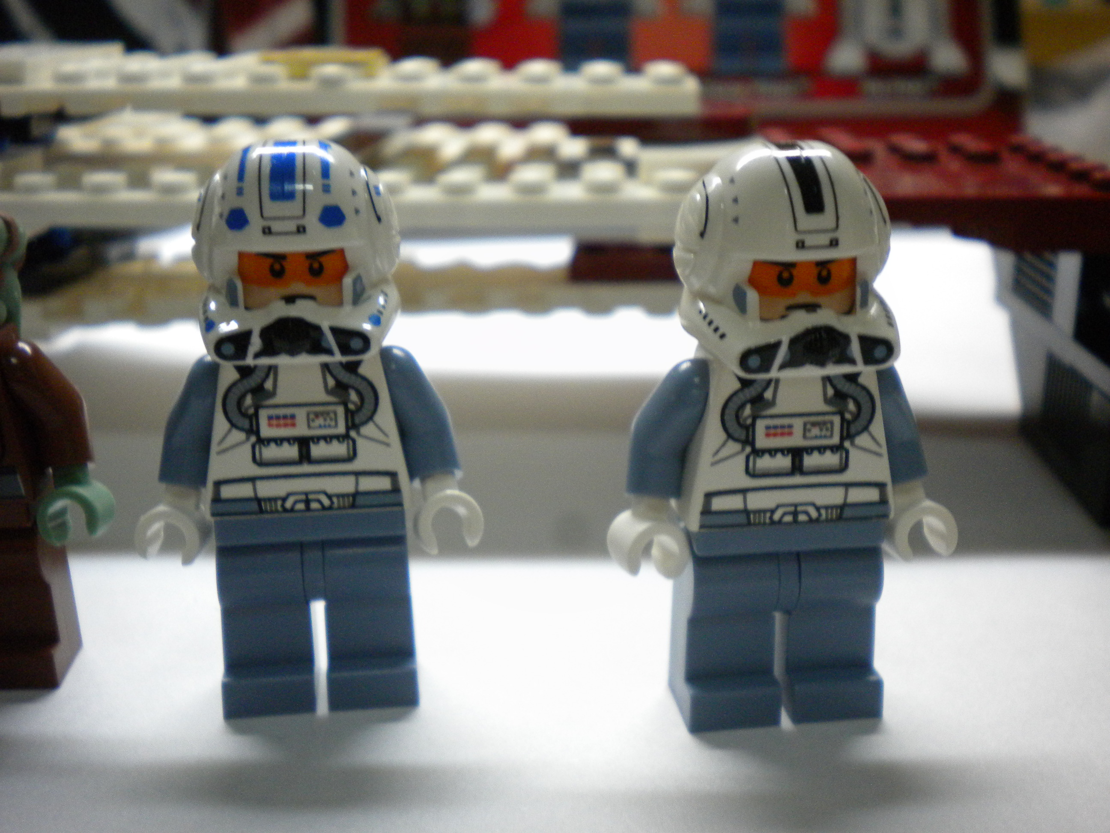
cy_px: 416
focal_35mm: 41
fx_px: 1315
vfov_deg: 35.1
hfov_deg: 45.8
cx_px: 555
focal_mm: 7.4
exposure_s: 1/38.7
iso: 379
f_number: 3.5
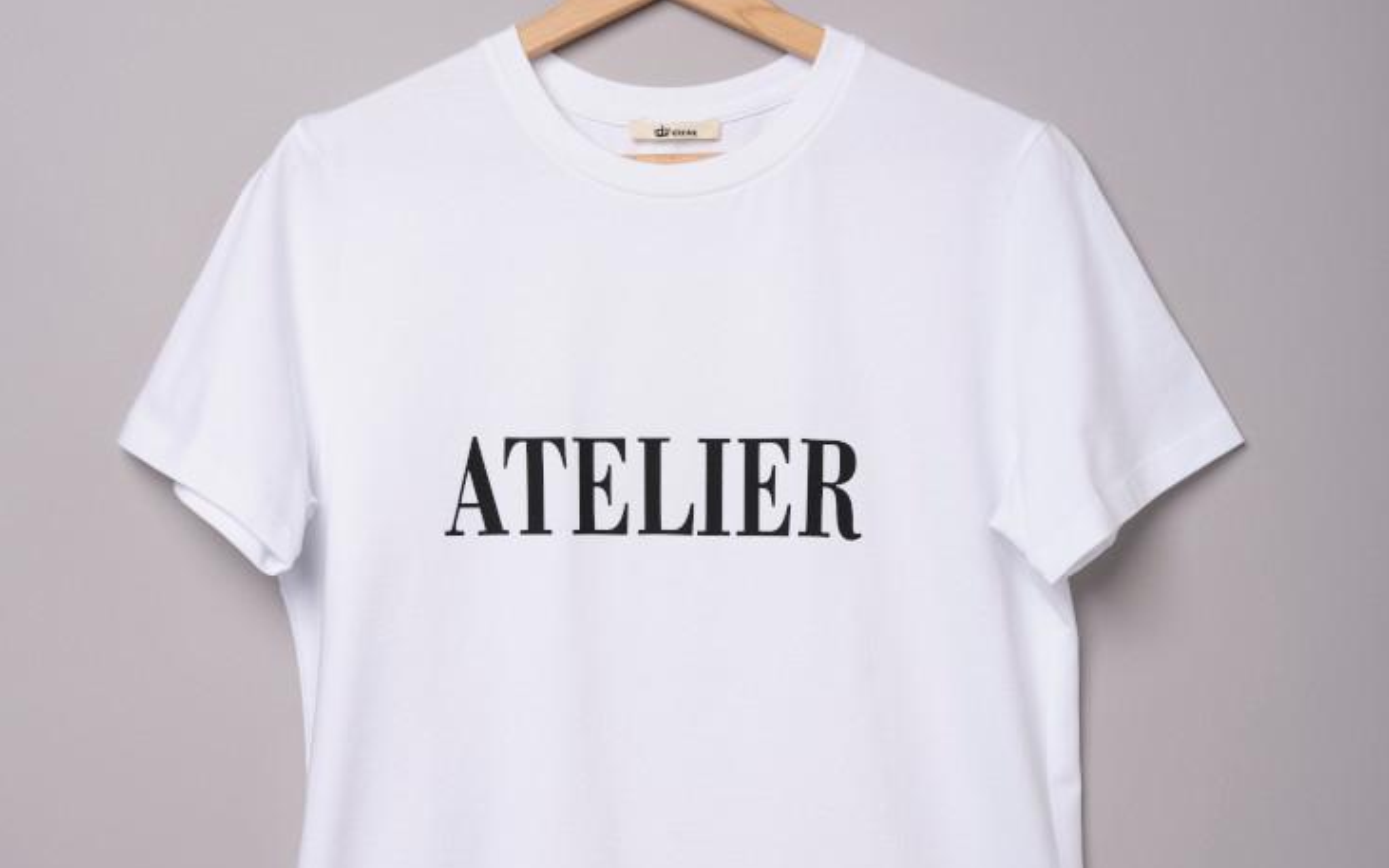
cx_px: 695
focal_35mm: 71
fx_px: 2688
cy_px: 563
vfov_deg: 18.3
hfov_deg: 29.0
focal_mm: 63
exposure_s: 1/125
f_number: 8
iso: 100
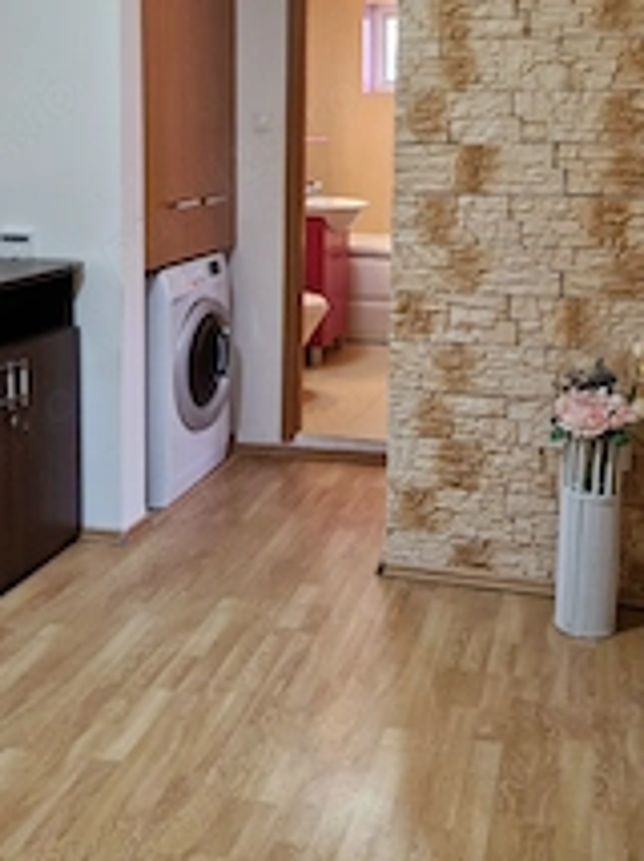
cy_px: 241
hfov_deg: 33.5
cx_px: 370
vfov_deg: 42.8
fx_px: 1069
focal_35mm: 43
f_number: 1.8
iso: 800
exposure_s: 1/100
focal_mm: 5.4
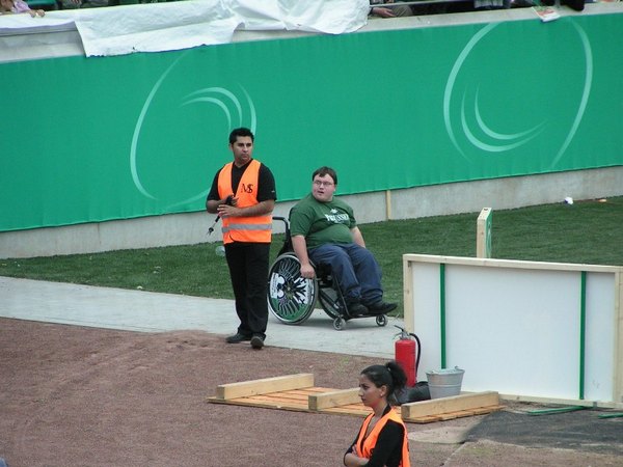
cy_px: 234
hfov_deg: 5.8
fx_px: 6119
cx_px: 312
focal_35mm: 340
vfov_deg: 4.4
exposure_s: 1/400
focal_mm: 52
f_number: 3.5
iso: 125
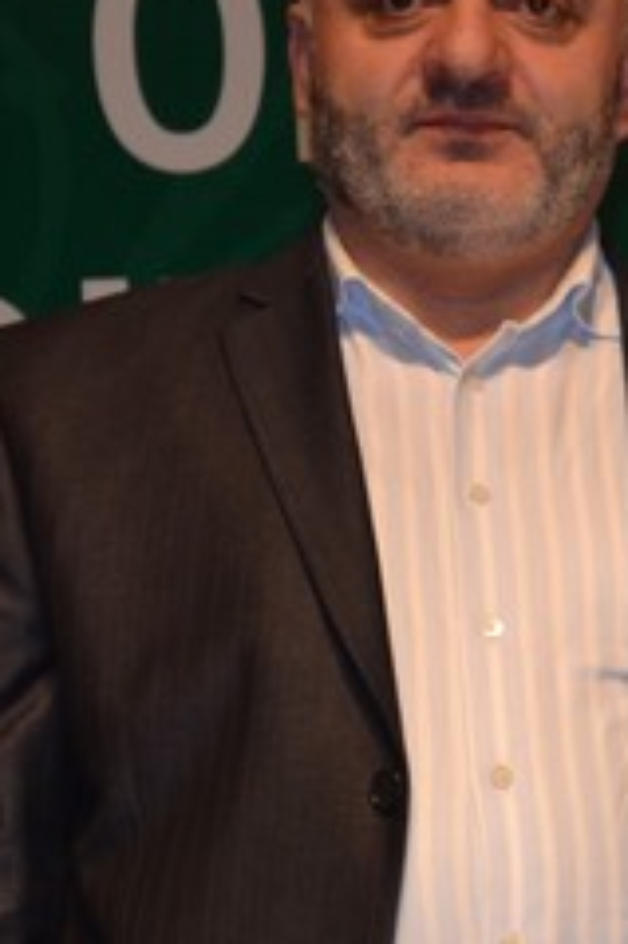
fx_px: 5738
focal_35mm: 219
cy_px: 476
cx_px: 995
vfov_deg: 9.4
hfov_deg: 6.2
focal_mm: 52
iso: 500
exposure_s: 1/60
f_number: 5.6
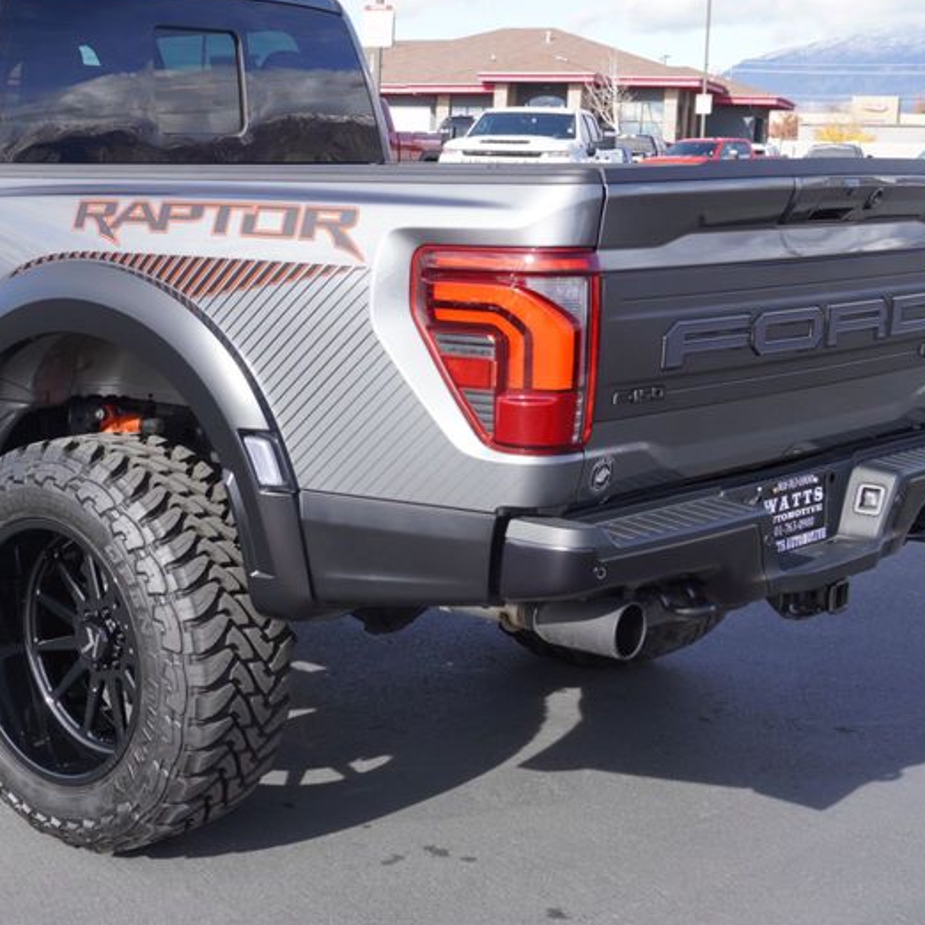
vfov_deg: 28.6
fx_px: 1814
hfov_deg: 27.9
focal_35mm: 60
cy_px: 415
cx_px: 156
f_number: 6.3
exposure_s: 1/160
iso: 100
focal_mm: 24
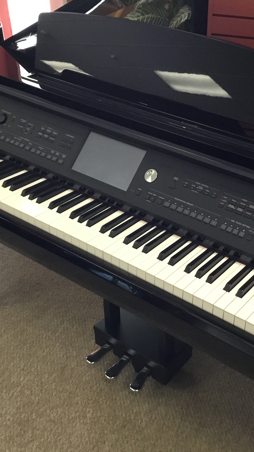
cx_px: 173
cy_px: 223
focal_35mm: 46
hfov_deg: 25.8
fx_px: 551
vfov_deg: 44.6
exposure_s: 1/30
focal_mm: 3.3
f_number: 2.4
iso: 200
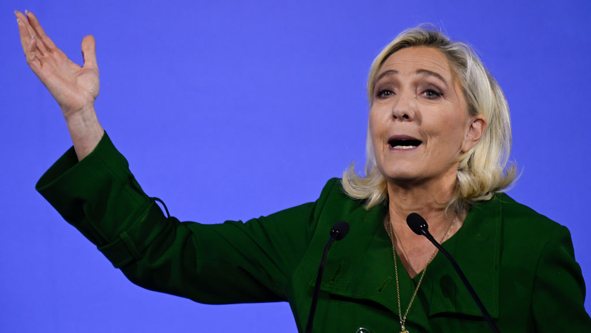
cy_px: 145
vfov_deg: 2.9
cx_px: 296
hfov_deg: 5.1
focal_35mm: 420
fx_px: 6582
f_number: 5.6
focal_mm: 400
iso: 1400
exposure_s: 1/320
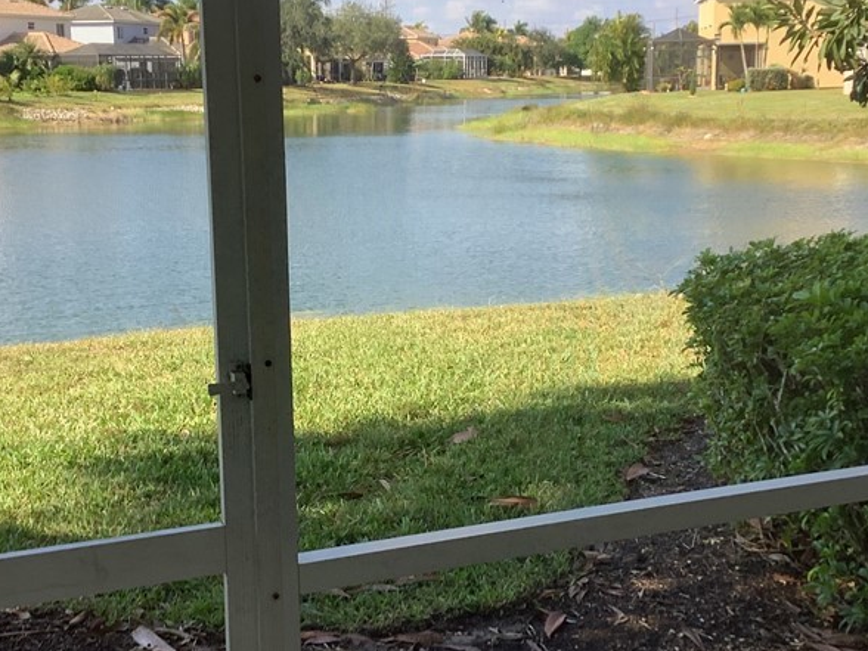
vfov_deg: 27.0
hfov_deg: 35.5
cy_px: 326
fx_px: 1354
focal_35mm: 54
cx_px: 443
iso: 25
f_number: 2.4
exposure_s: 1/151
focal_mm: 3.3
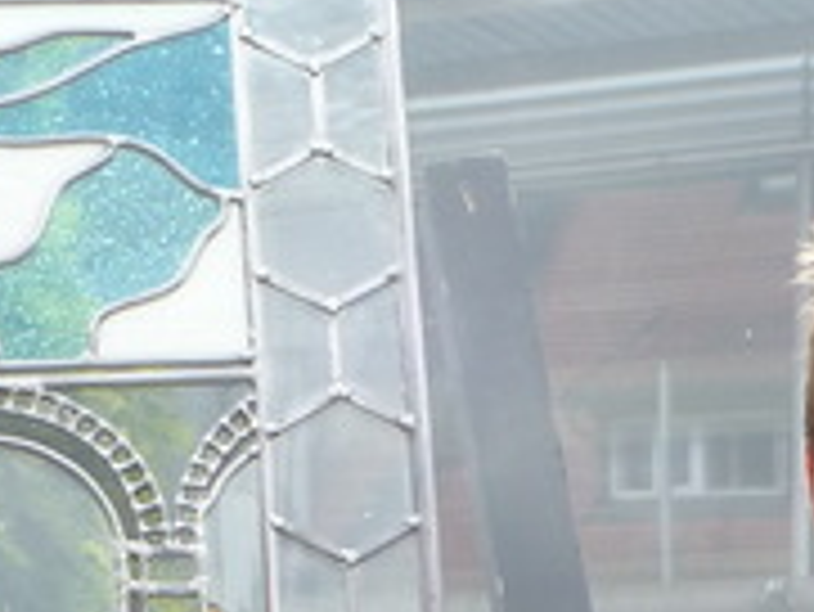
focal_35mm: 173
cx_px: 310
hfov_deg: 11.4
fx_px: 4071
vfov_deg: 8.5
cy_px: 716
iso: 100
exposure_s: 1/250
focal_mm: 6.4
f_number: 3.7
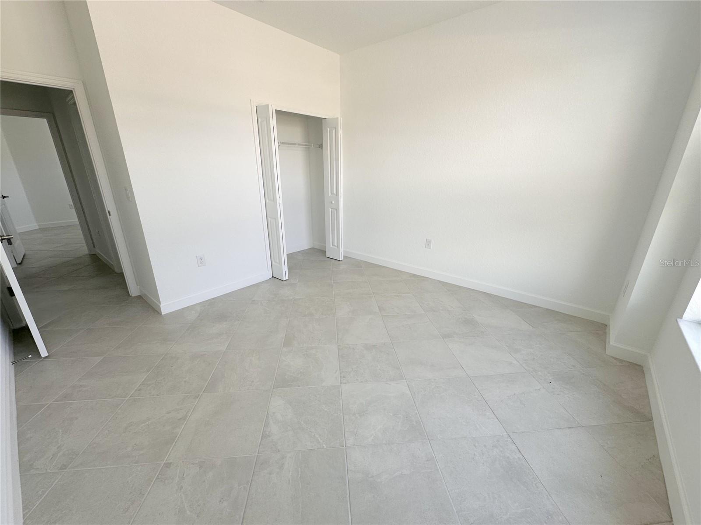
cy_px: 262
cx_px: 350
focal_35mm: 14
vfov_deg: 85.7
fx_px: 284
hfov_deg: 102.1
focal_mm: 2.22
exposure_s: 1/99
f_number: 2.2
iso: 64
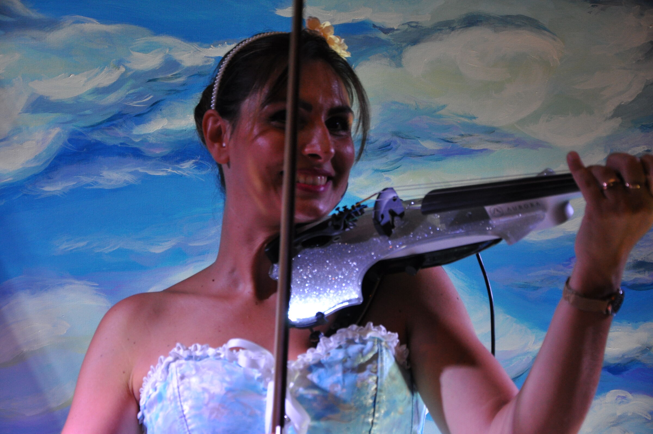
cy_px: 217
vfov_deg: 11.4
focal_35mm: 120
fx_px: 2174
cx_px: 326
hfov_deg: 17.1
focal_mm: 80
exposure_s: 1/60
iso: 800
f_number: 5.3
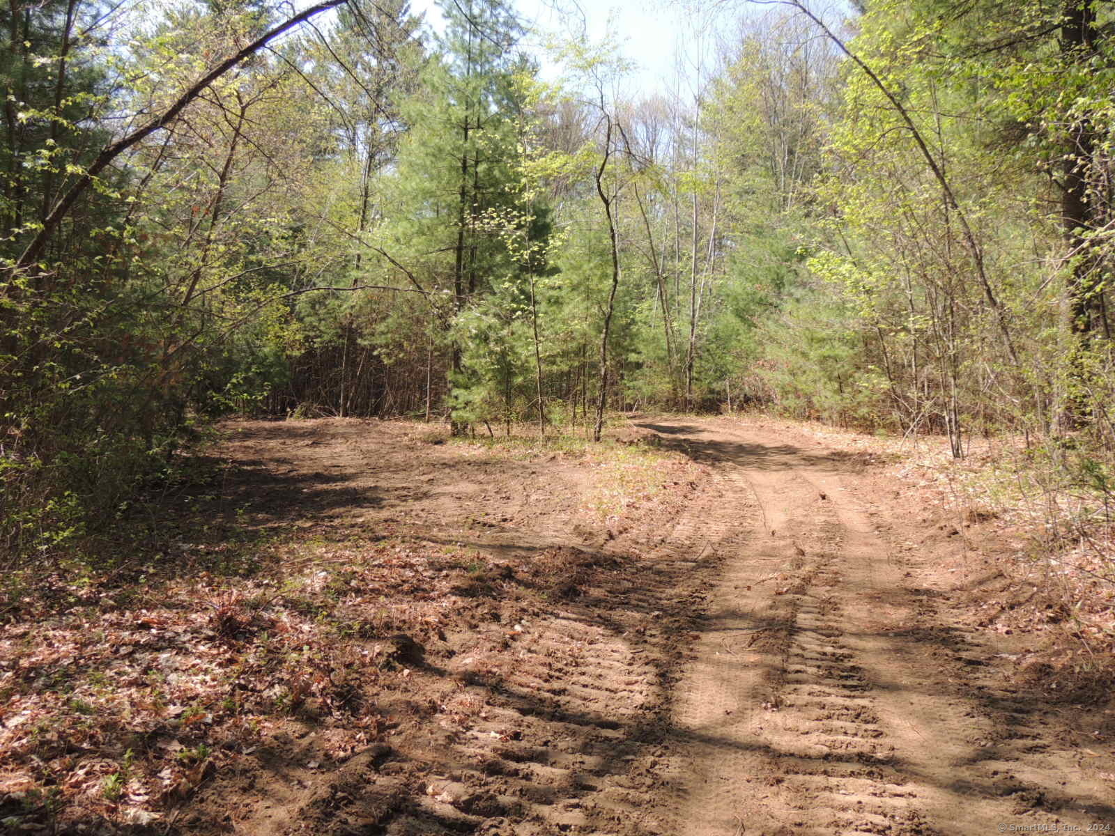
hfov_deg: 60.0
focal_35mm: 30
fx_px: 966
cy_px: 418
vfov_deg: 46.8
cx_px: 558
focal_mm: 5.3
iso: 100
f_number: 3.1
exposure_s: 1/400
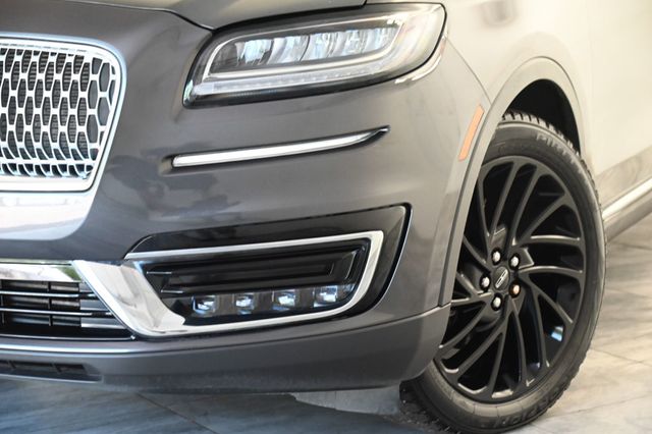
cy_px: 217
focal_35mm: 82
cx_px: 326
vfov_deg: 16.6
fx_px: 1484
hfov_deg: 24.8
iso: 5000
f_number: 8
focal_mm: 82
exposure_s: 1/60
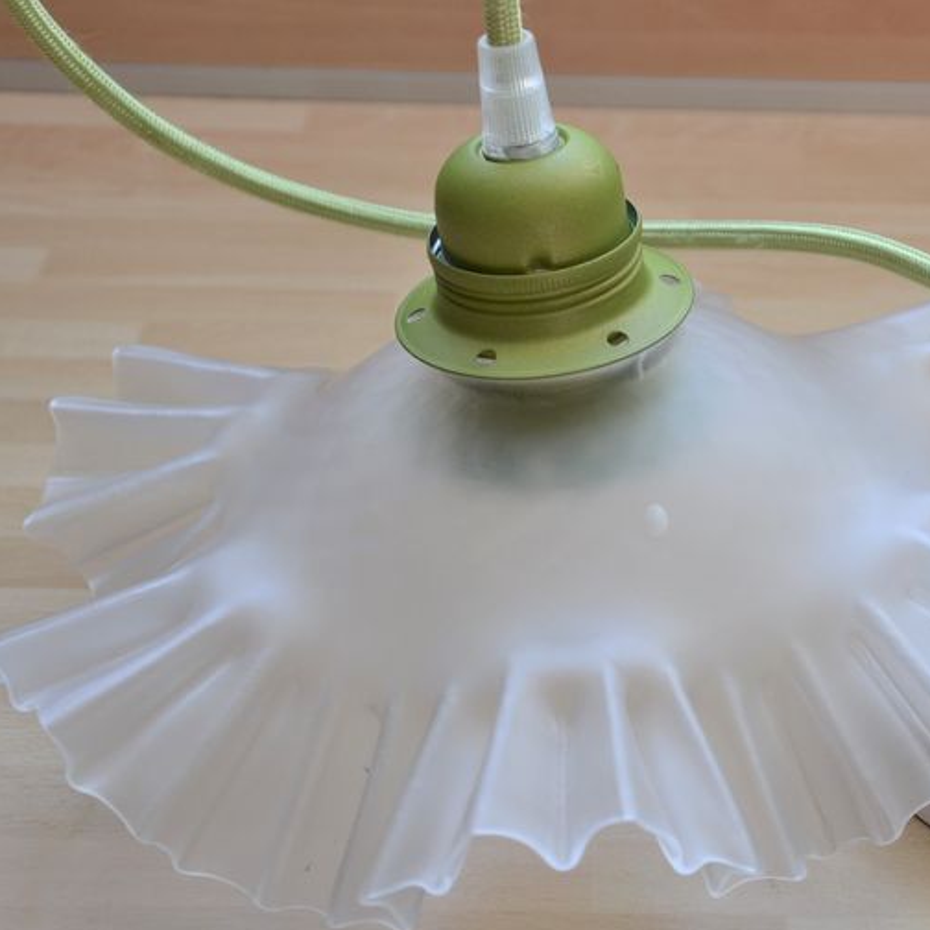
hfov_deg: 23.6
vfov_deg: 23.7
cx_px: 600
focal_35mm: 73
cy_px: 461
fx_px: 2219
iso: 200
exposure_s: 1/125
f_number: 5.6
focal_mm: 34
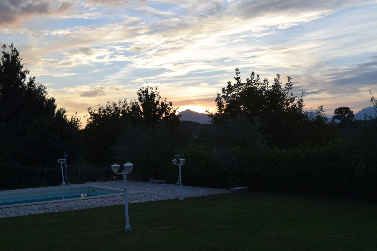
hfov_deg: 41.1
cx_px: 188
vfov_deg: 28.1
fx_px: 503
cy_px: 126
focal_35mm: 48
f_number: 8
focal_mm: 32
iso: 220
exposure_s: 1/250
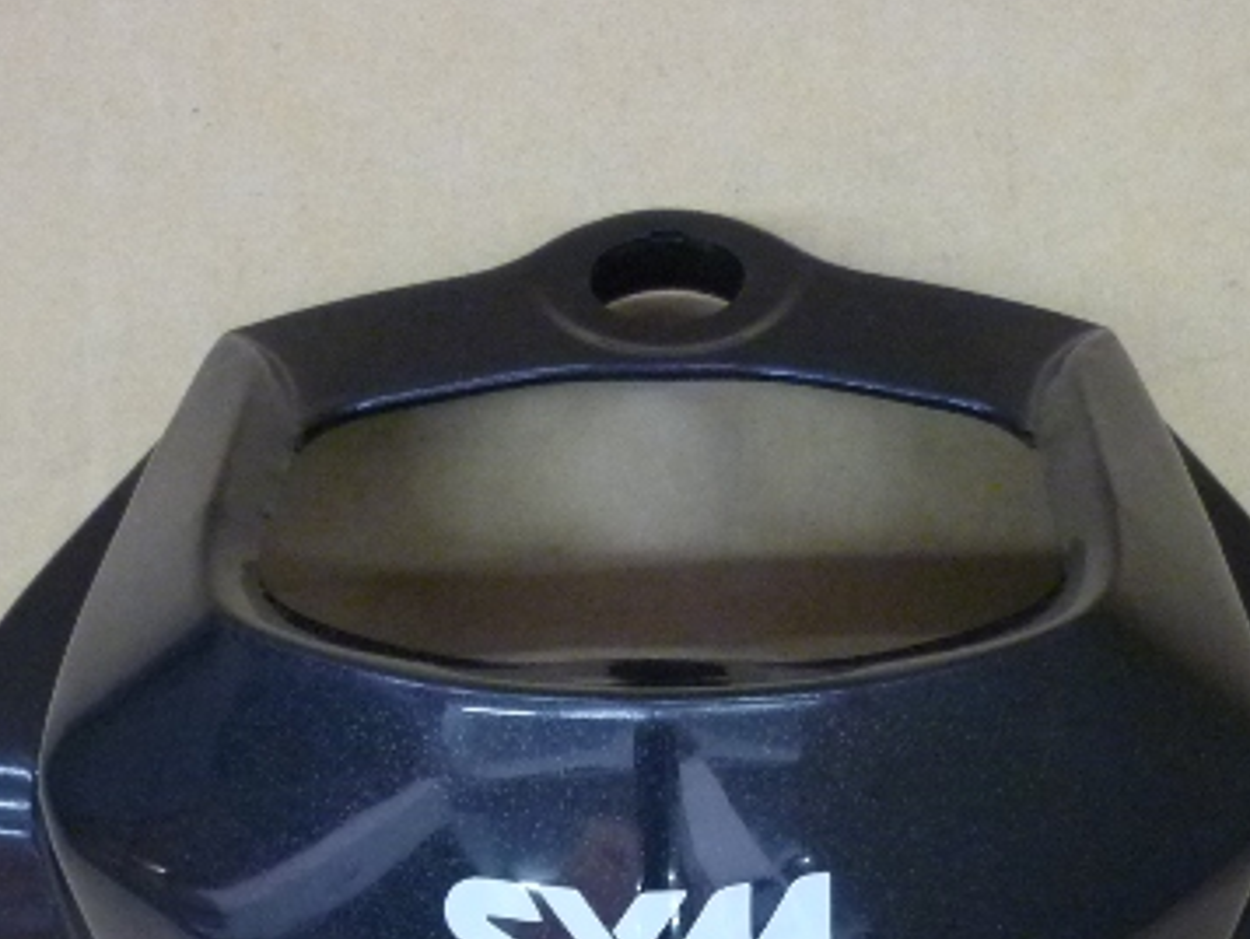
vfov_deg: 19.4
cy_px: 925
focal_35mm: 74
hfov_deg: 26.3
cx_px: 665
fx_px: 2673
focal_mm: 5.5
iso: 400
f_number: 2.8
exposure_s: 1/20
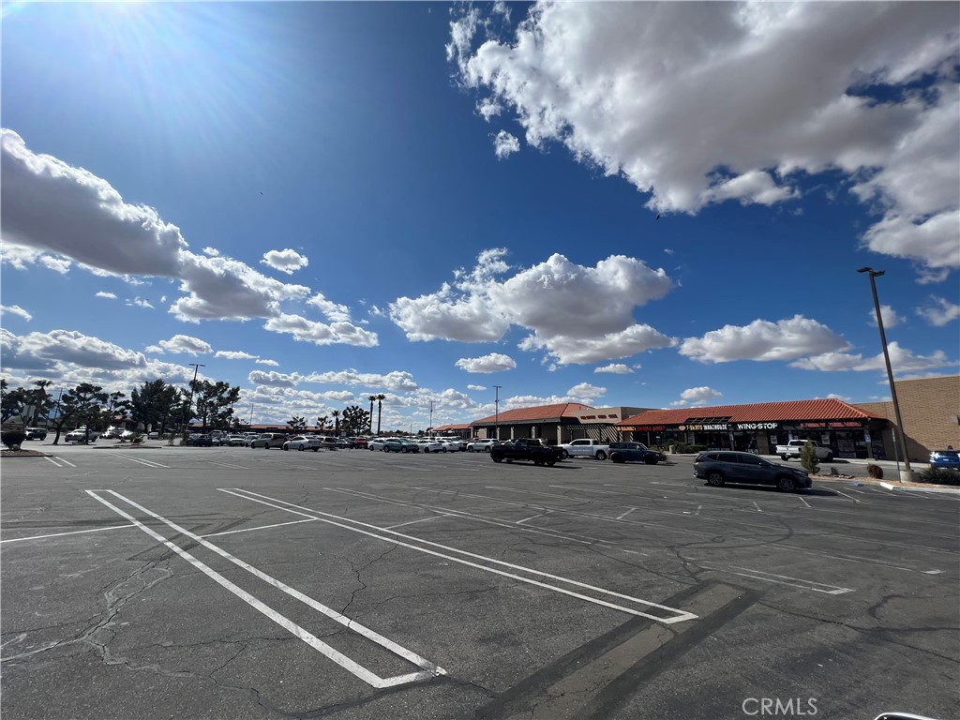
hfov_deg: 106.2
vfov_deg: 89.9
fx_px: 361
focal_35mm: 13
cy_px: 360
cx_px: 480
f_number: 1.8
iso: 32
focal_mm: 1.57
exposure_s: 1/4219
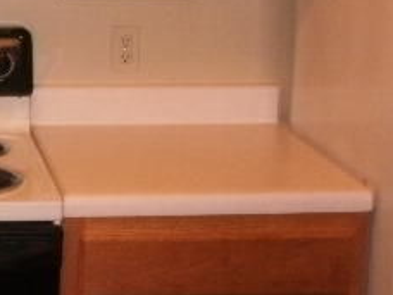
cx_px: -128
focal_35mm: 101
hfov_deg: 18.1
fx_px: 1147
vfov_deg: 14.5
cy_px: 35
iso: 125
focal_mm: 6.3
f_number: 3.5
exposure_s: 1/30
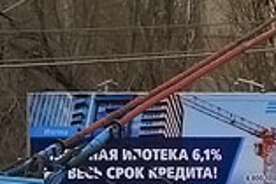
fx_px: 3461
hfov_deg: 4.5
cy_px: 79
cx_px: -169
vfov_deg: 3.1
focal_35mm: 451
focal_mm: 21.77
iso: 125
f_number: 4.5
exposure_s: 1/500
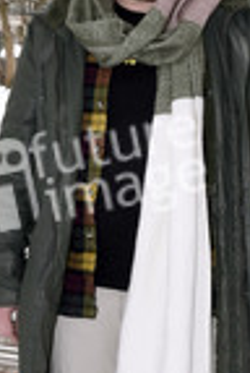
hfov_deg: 13.0
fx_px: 1099
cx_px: 148
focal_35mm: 106
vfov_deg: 19.0
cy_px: 308
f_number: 11
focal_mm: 38
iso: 1000
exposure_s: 1/160
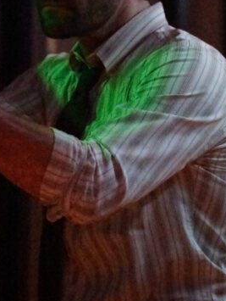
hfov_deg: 3.4
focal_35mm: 435
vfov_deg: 4.5
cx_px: 96
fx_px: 3780
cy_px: 54
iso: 32000
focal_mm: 157
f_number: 3.2
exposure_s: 1/400
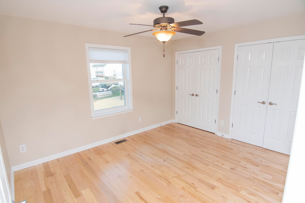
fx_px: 152
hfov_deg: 90.0
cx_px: 152
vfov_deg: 67.4
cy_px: 102
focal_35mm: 18
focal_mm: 12
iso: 500
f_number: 7.1
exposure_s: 1/200
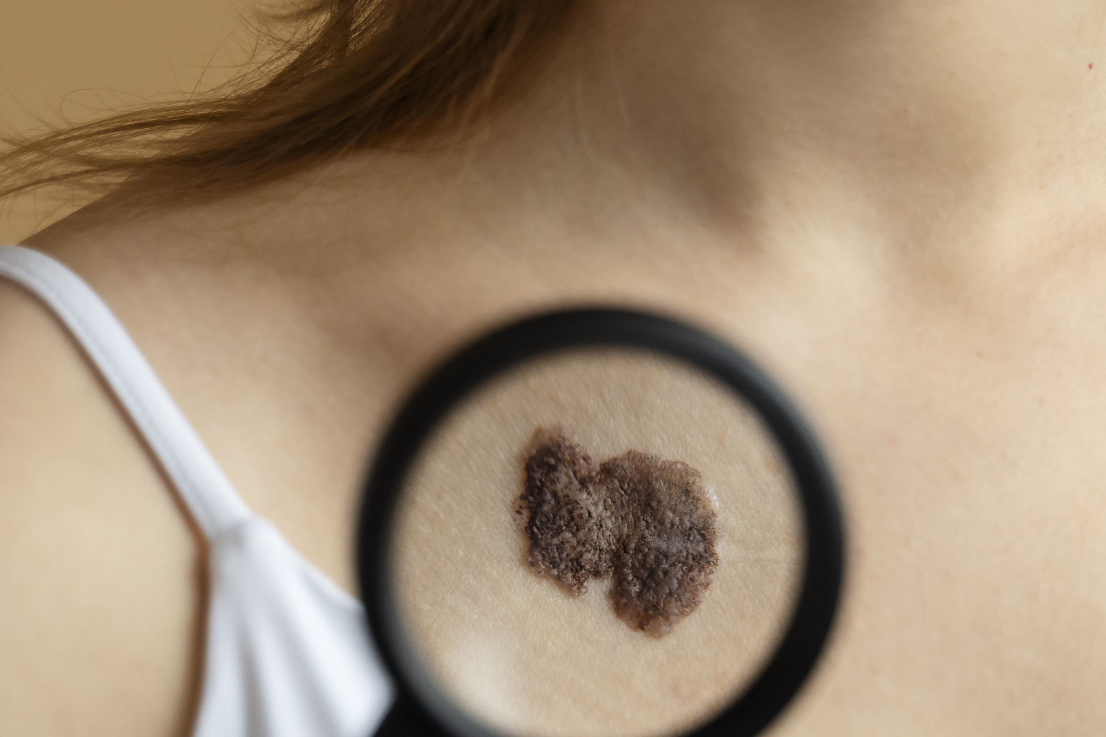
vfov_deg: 12.9
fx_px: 3256
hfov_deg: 19.2
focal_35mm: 106
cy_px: 445
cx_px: 758
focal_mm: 48
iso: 640
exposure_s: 1/250
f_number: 2.8
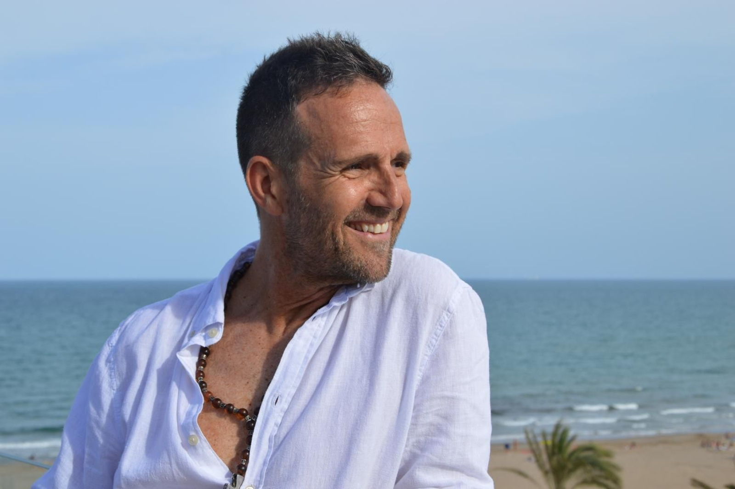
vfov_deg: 23.7
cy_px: 244
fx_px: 1163
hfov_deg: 35.1
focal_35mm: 57
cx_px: 368
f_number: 8
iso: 100
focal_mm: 38
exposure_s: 1/250
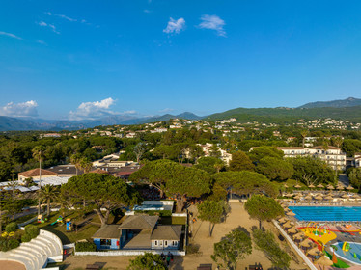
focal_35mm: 24
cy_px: 135
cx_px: 180
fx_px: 250
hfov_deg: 71.6
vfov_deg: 56.8
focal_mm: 12.3
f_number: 11
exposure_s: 1/120
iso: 100
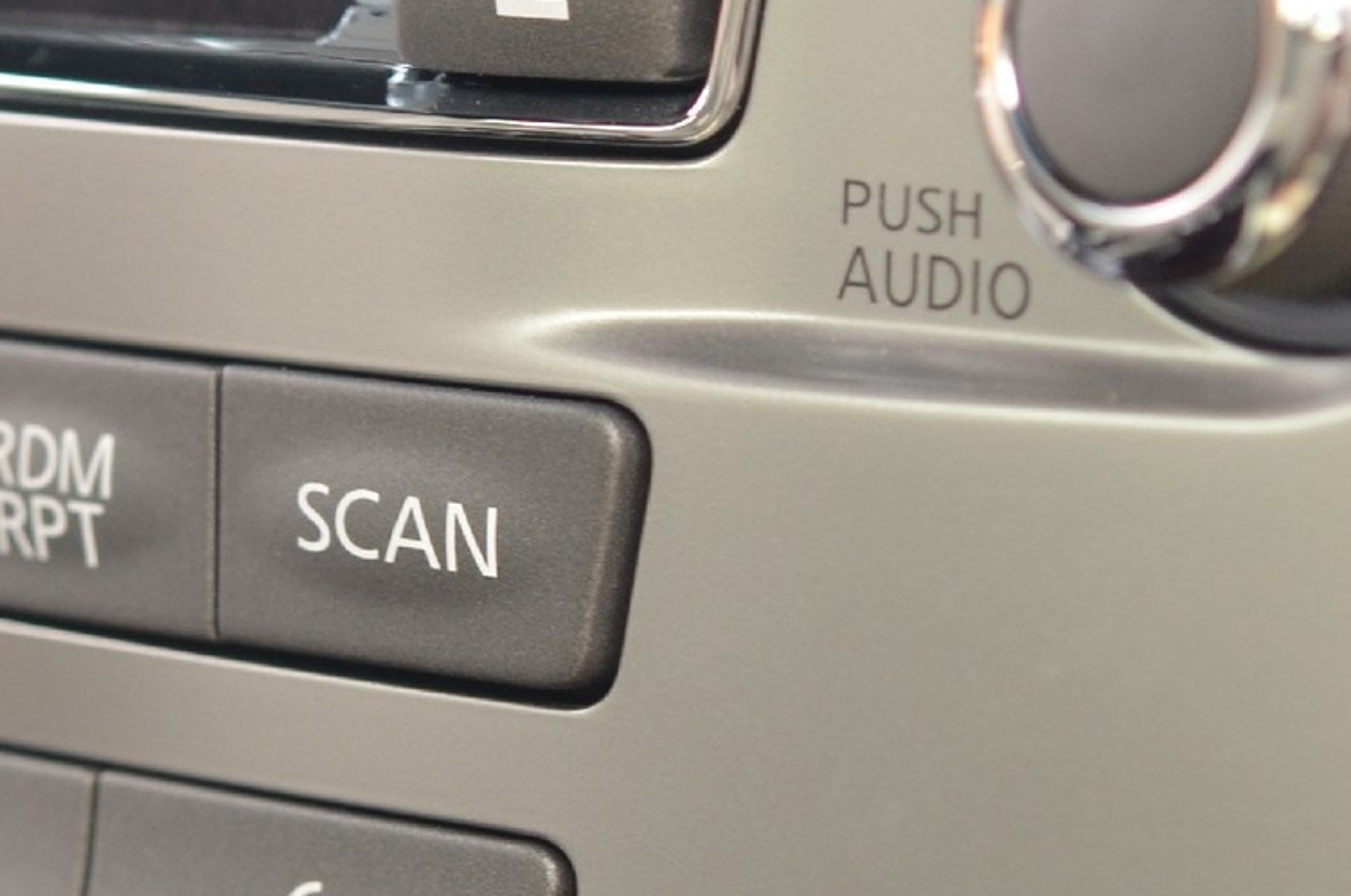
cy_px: 155
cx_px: -2
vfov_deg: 7.8
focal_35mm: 175
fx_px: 6543
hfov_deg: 11.7
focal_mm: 35
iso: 560
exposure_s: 1/125
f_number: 4
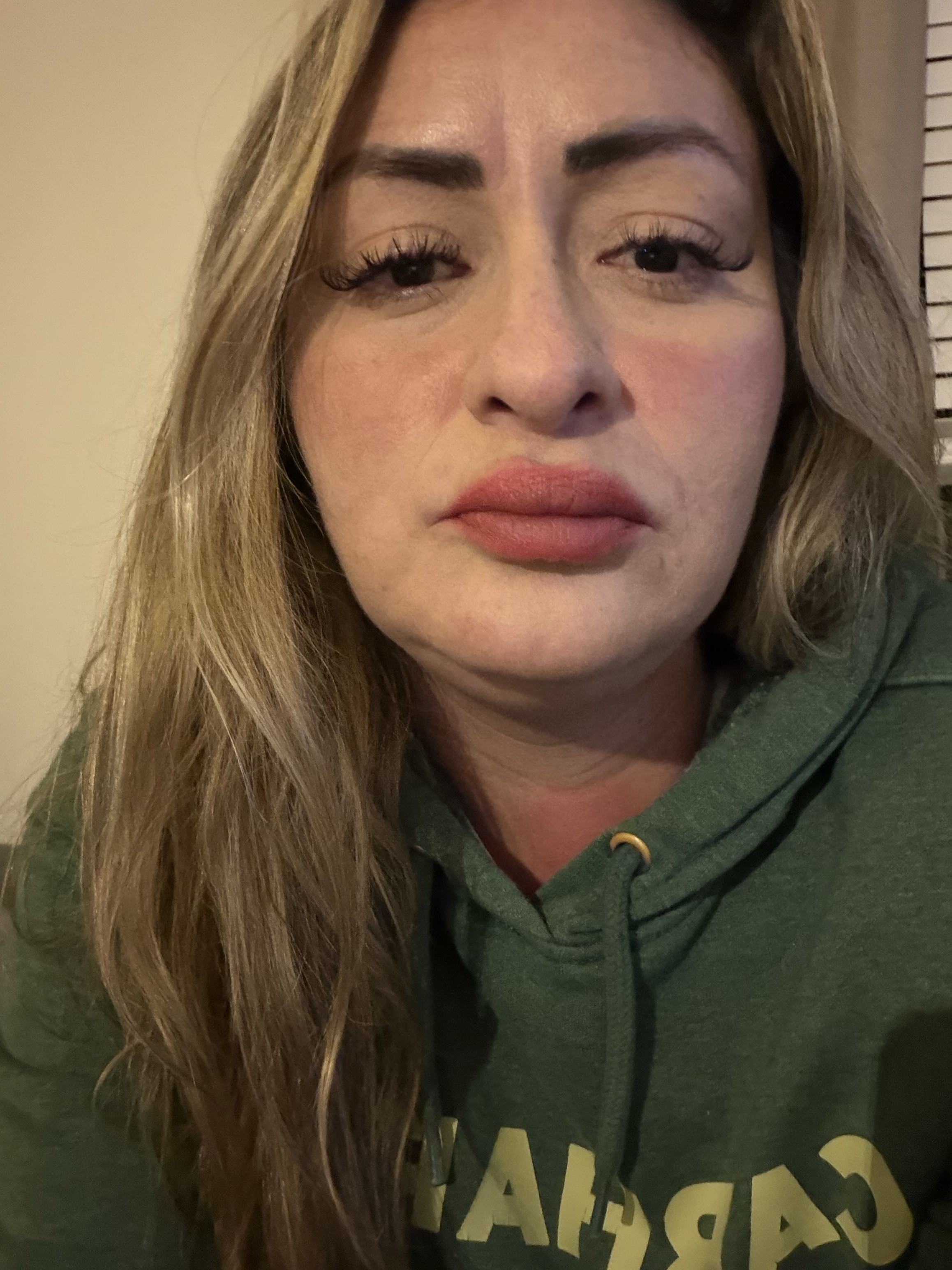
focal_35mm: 30
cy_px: 635
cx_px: 476
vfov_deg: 60.0
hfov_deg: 46.8
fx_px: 1100
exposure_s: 1/15
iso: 800
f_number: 1.9
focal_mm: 2.71
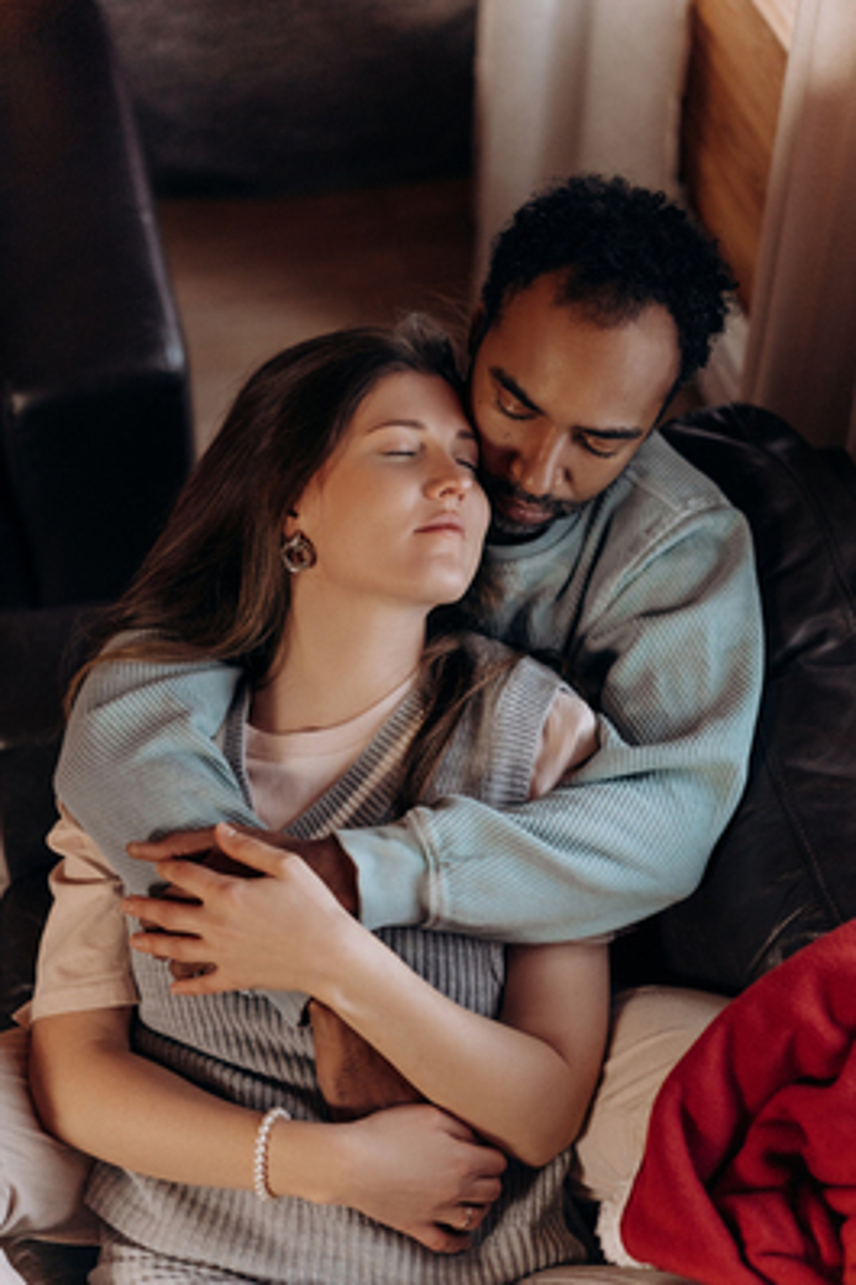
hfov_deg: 24.6
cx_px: 428
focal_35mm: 55
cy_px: 642
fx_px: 1963
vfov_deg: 36.3
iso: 1000
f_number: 2
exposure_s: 1/200
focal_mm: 55
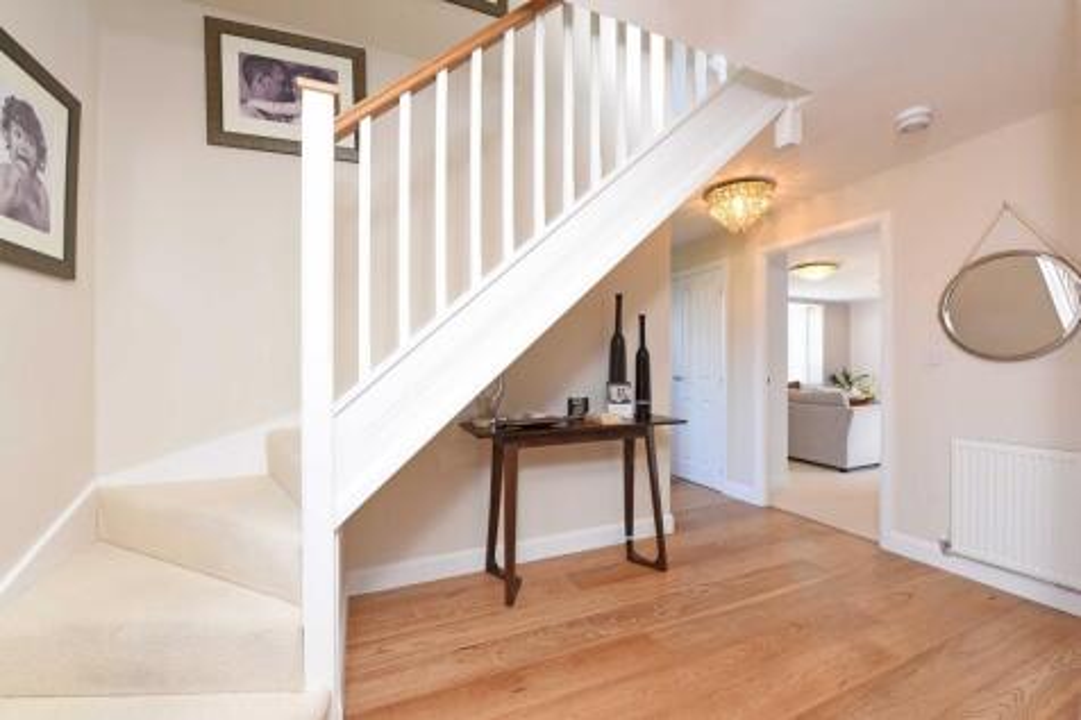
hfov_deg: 104.3
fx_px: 420
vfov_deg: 81.2
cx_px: 540
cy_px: 360
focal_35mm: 14
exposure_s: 1/10
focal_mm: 14
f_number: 7.1
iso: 200
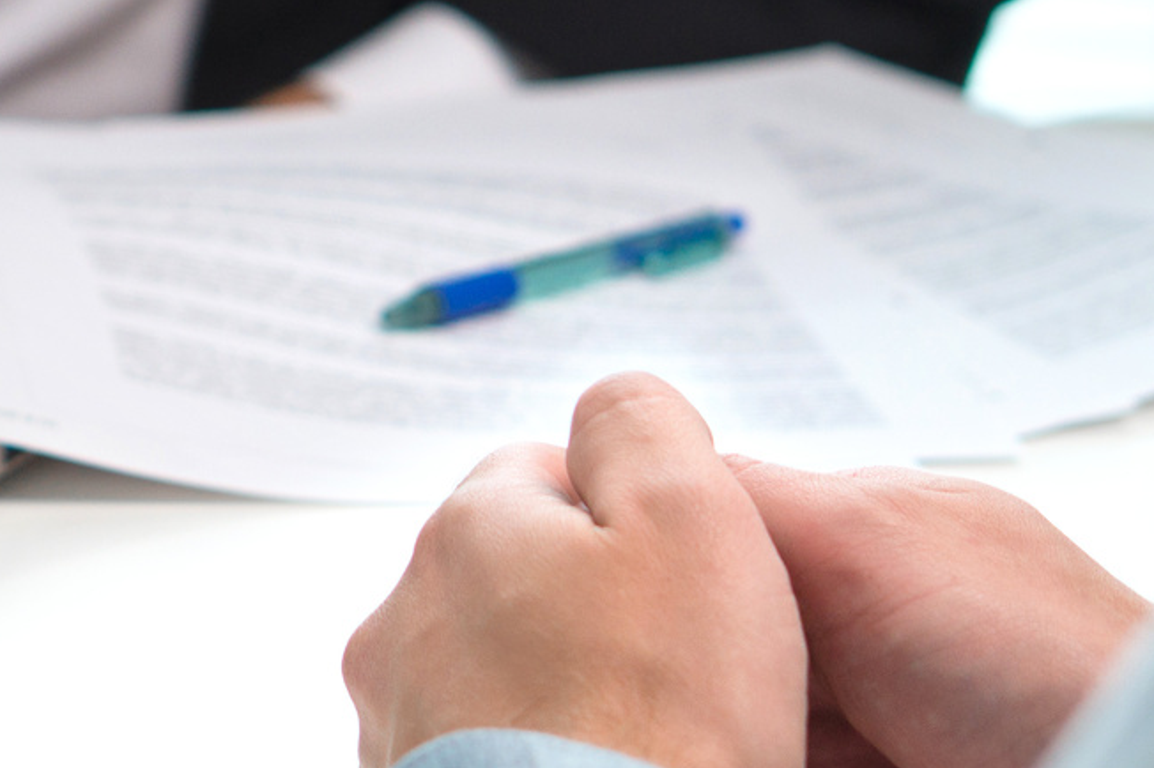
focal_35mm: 230
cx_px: 30
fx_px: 7369
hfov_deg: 8.9
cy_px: -312
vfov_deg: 5.9
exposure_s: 1/50
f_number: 2.8
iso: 100
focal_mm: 50
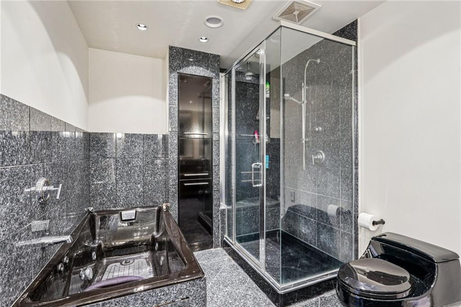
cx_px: 230
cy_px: 154
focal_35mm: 17
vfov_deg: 70.3
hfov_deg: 93.3
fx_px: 218
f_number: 8
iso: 800
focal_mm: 17
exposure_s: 1/4
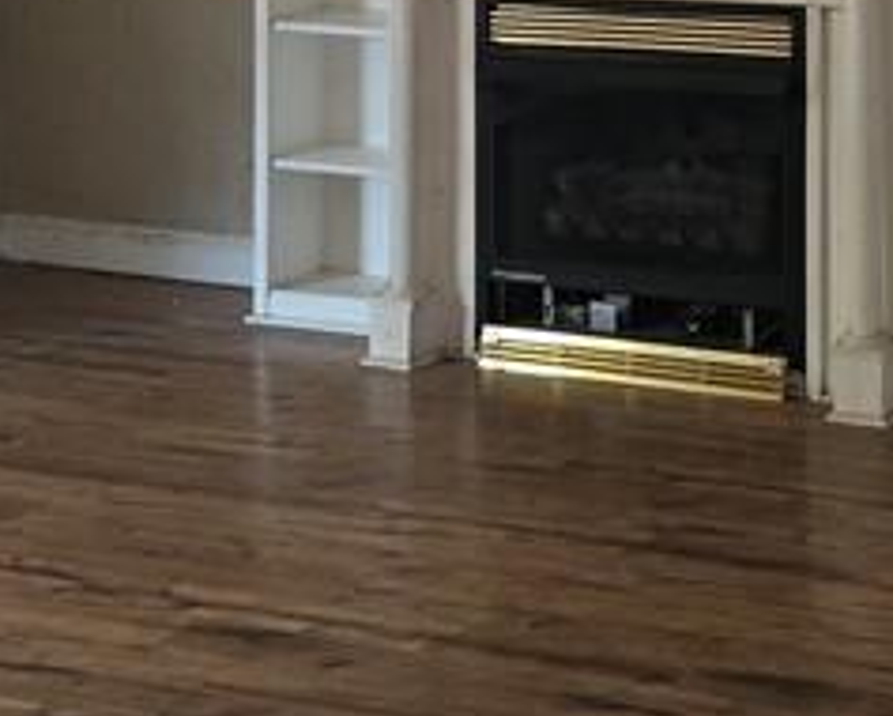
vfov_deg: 14.9
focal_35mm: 97
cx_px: 686
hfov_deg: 19.6
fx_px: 2566
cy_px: -298
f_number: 1.7
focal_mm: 6.3
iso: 100
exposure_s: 1/24
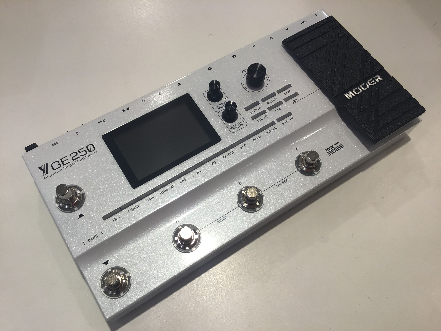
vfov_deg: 45.4
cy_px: 166
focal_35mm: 31
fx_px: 395
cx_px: 220
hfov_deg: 58.4
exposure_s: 1/60
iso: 25
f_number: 2.4
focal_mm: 3.3
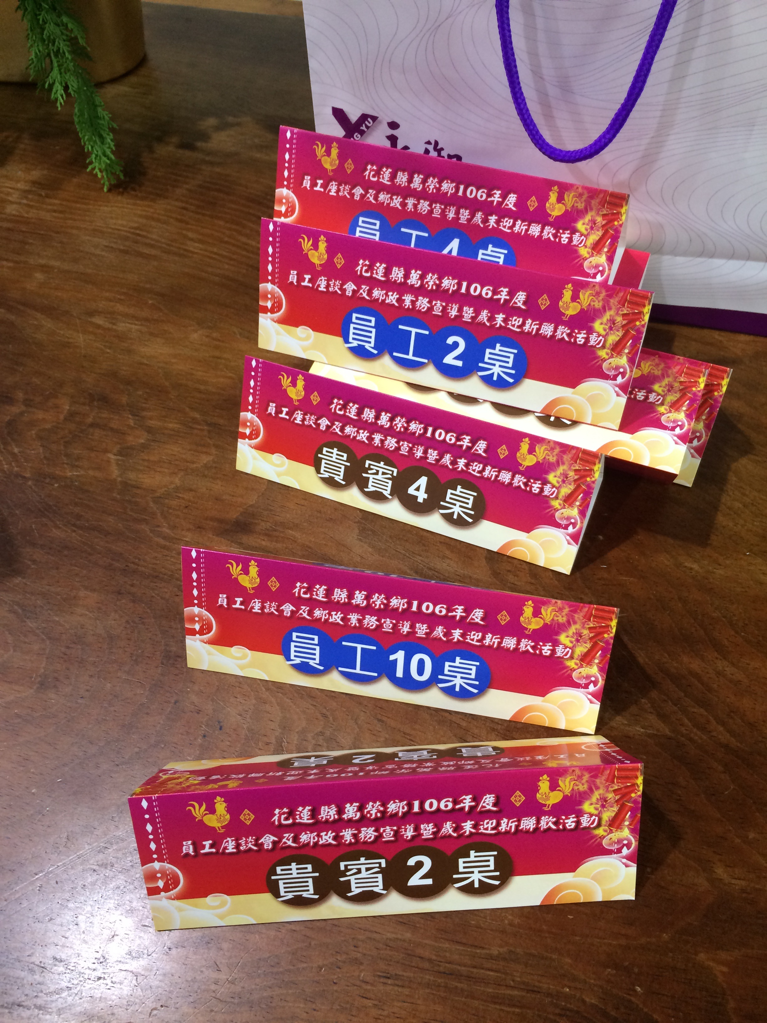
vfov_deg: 61.7
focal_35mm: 29
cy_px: 512
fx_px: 857
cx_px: 384
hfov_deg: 48.2
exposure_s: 1/30
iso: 100
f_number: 2.2
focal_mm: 4.15
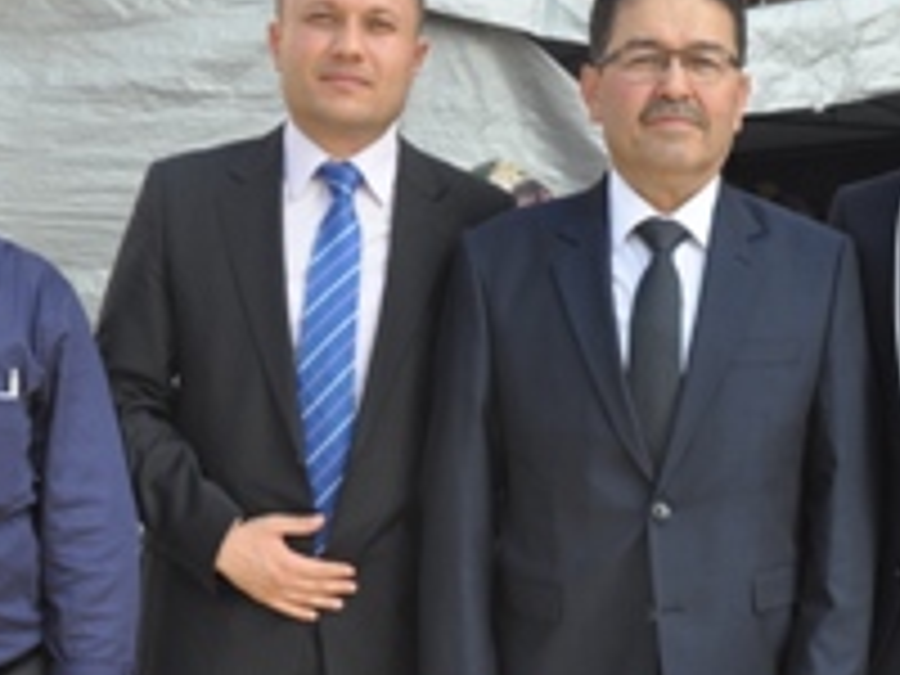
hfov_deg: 32.9
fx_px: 1508
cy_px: 472
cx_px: 621
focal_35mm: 58
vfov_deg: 25.0
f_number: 6.3
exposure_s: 1/160
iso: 200
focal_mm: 18
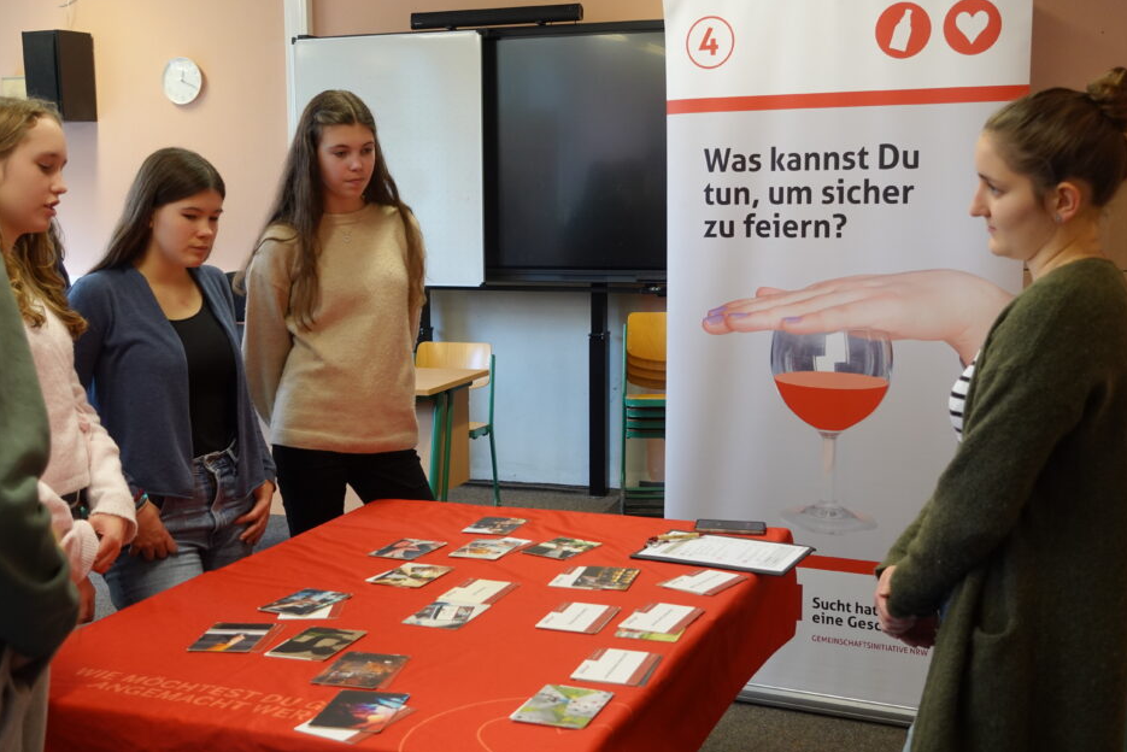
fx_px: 1440
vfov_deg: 29.3
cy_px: 380
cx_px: 516
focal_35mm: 46
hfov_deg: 42.7
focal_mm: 15.87
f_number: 2.8
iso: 500
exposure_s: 1/50
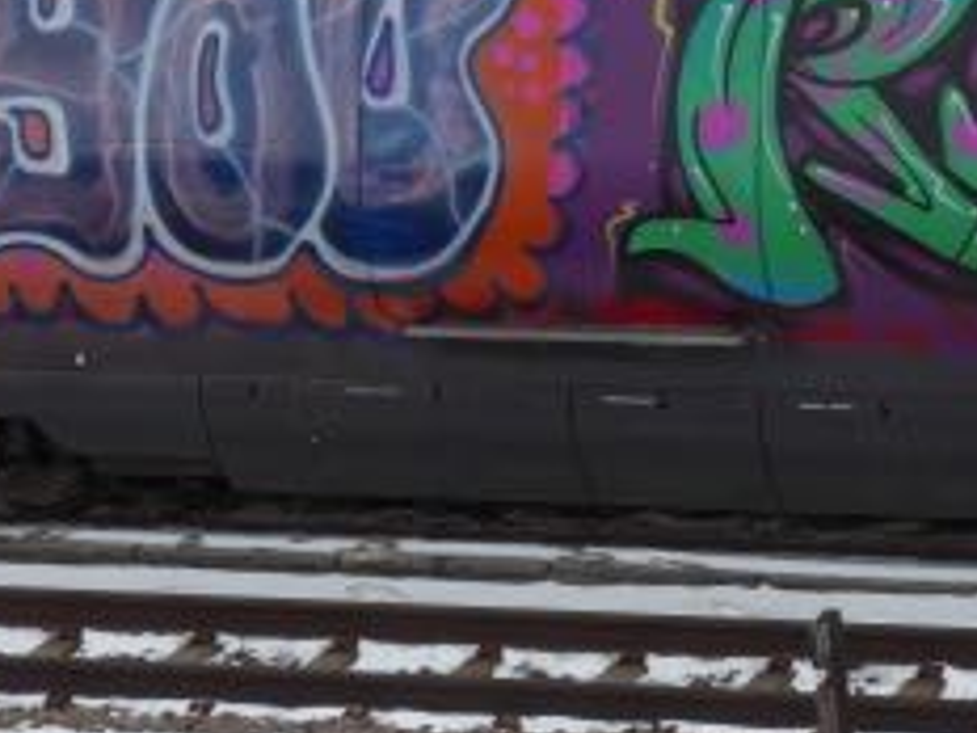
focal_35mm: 218
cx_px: 590
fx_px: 6153
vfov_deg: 6.8
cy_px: 187
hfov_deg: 9.1
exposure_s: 1/80
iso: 250
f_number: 4.9
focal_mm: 21.6
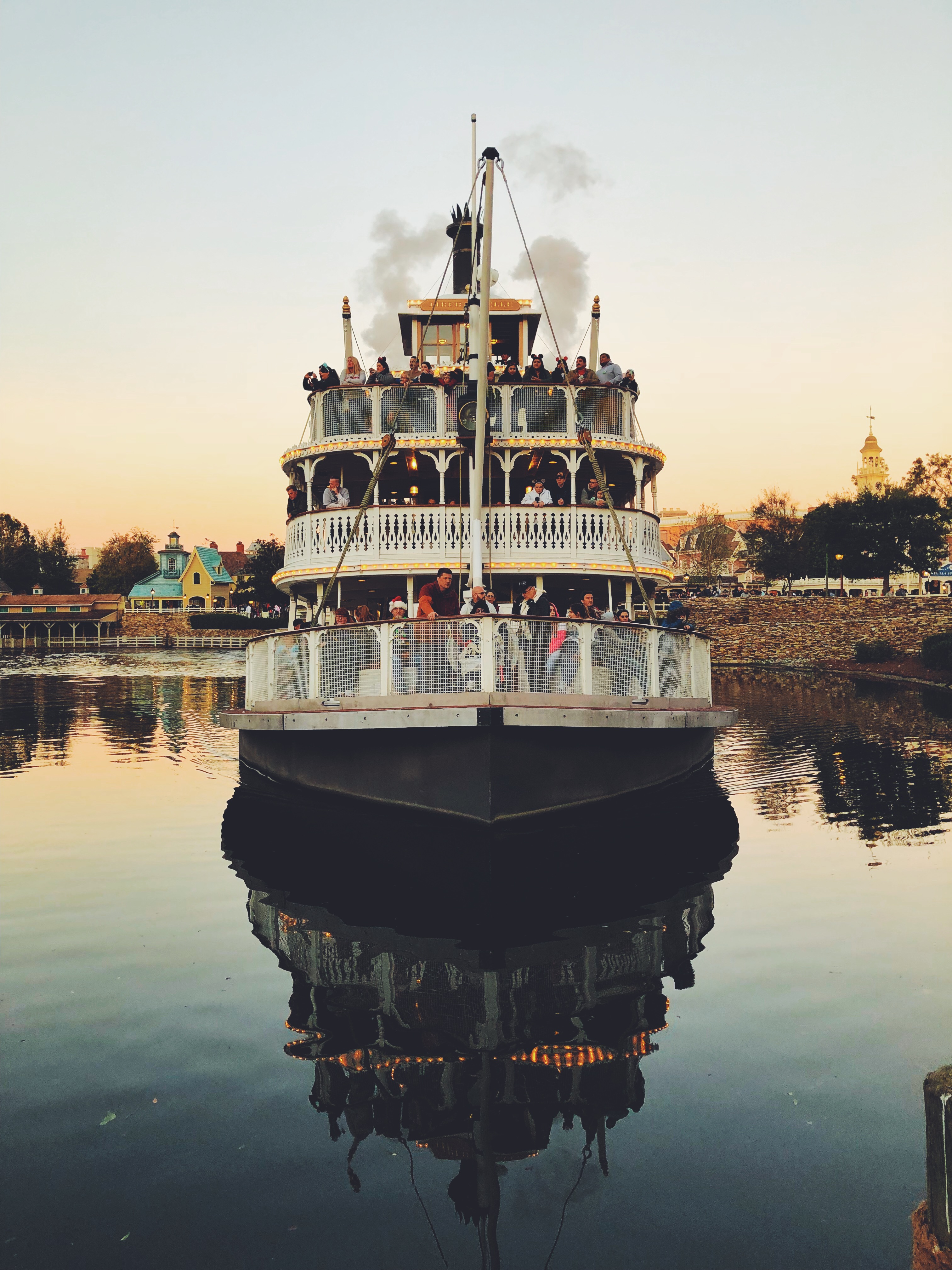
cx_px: 476
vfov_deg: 61.7
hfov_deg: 48.2
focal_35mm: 29
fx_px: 1063
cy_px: 635
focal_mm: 3.99
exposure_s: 1/40
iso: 25
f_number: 1.8
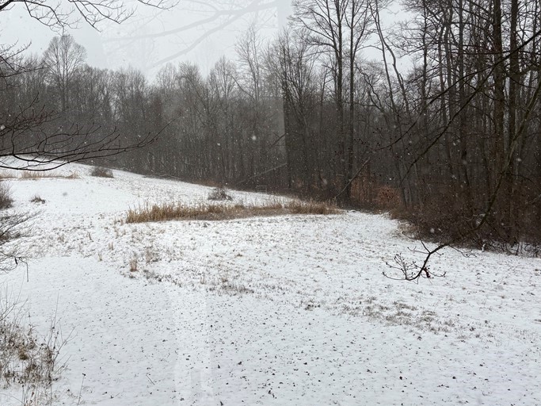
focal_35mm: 39
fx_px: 609
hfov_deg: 46.9
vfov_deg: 36.8
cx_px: 171
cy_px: 189
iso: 40
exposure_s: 1/250
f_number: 1.6
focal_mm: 5.96
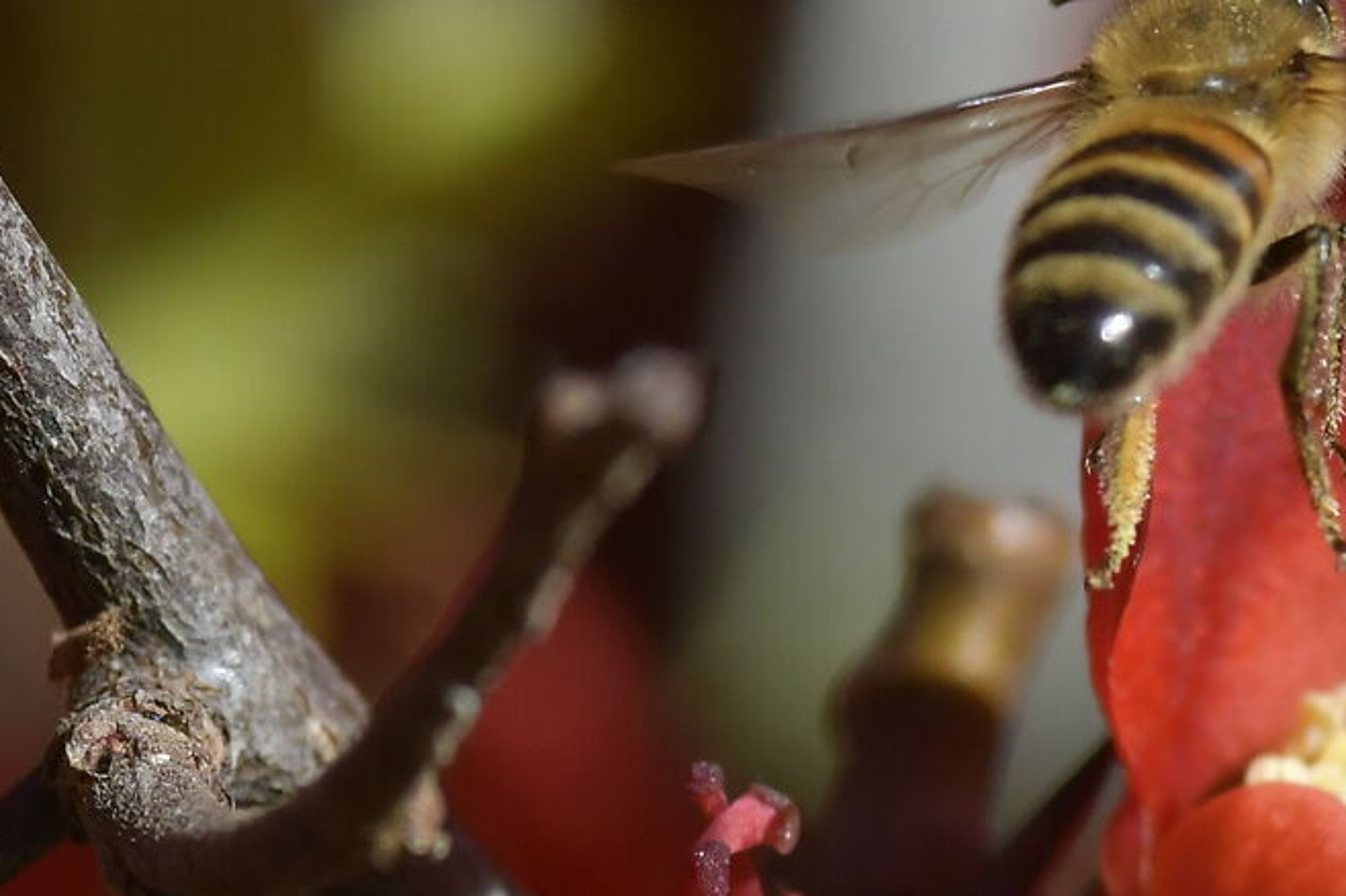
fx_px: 21480
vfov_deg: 2.4
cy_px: 573
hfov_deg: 3.6
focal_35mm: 575
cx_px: 1019
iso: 640
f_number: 5.6
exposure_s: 1/3200
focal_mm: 105
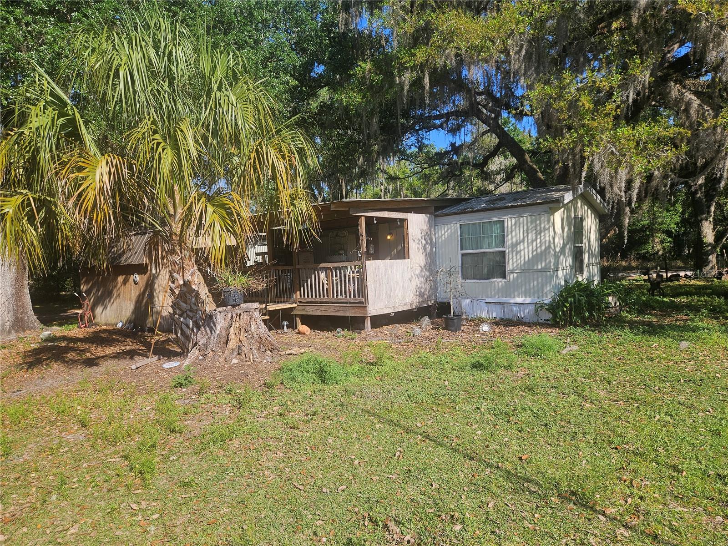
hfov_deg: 73.9
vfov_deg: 58.9
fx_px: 484
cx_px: 364
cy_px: 273
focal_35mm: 23
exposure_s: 1/1096
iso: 25
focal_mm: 5.4
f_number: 1.8
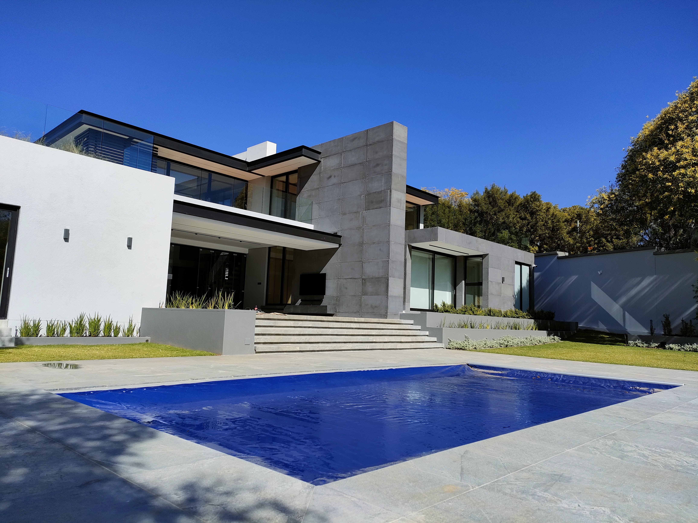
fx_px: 544
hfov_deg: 65.3
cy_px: 262
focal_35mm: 27
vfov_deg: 51.4
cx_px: 349
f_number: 1.7
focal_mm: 4.73
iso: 100
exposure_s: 1/1920
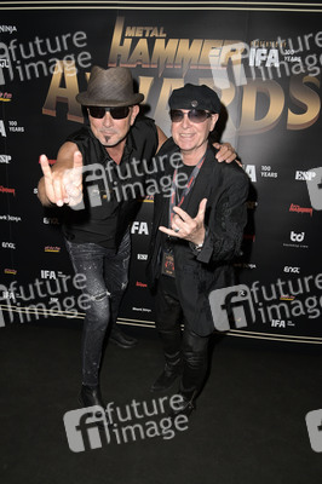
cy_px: 242
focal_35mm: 24
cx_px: 161
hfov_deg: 53.1
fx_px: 323
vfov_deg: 73.8
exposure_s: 1/200
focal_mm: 24
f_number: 5
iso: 640
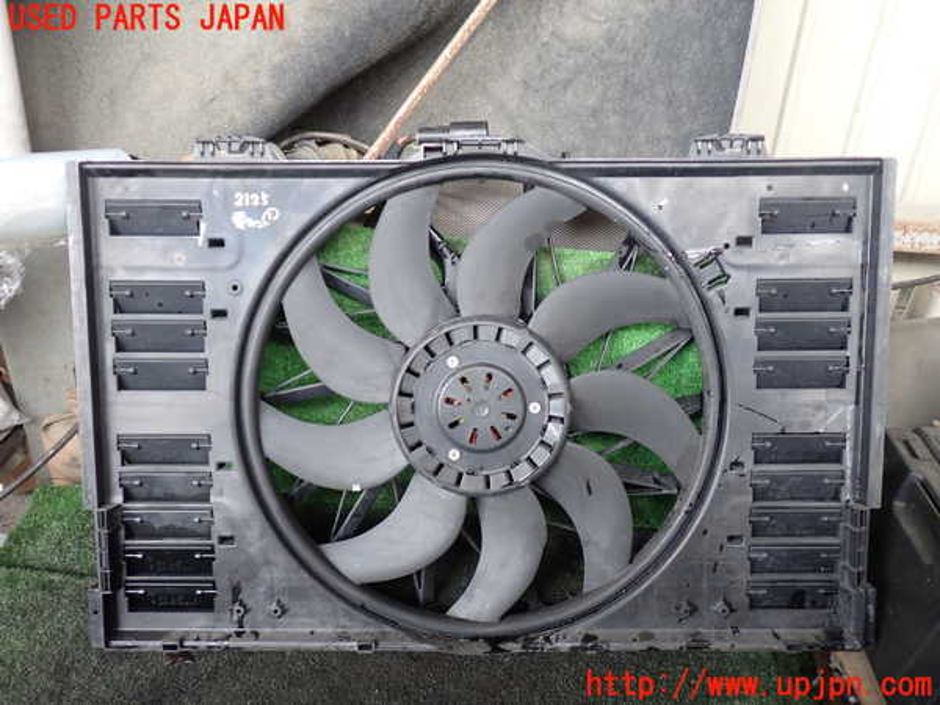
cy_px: 352
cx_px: 470
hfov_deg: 60.0
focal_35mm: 30
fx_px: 815
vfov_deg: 46.8
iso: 160
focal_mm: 5.4
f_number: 2.3
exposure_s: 1/60
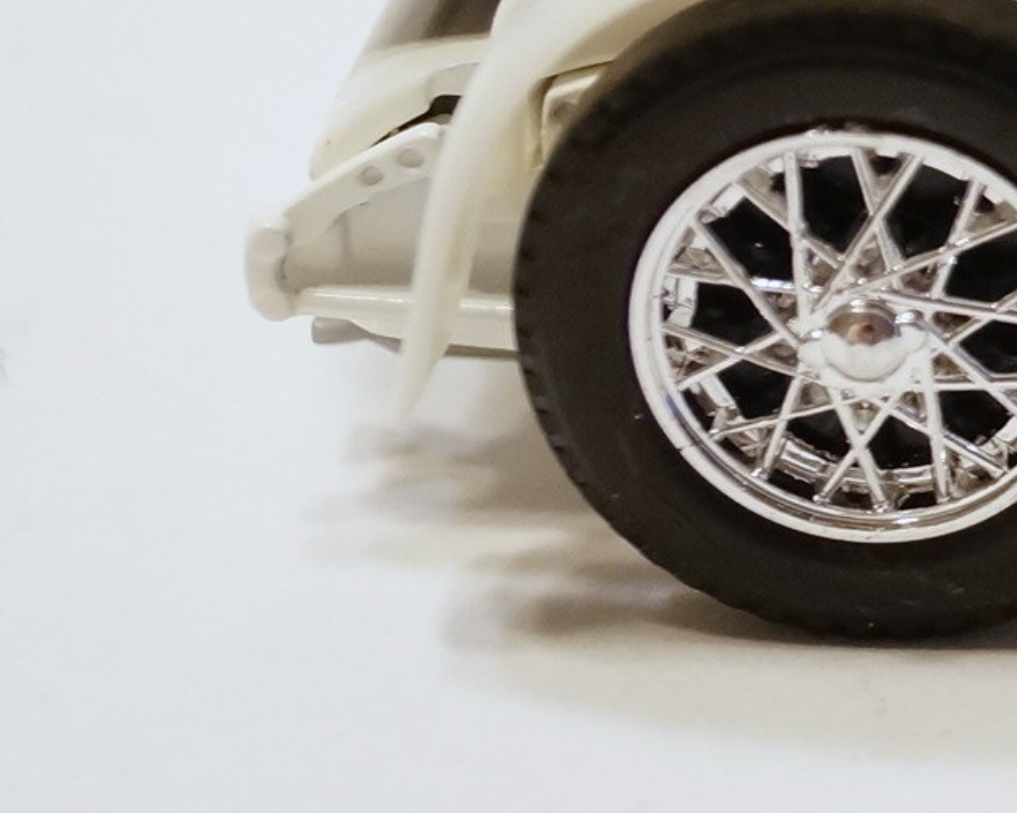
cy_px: -133
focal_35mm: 274
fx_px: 8245
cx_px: 1887
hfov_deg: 6.9
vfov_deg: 5.6
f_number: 5.6
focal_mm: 50
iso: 800
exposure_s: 1/80
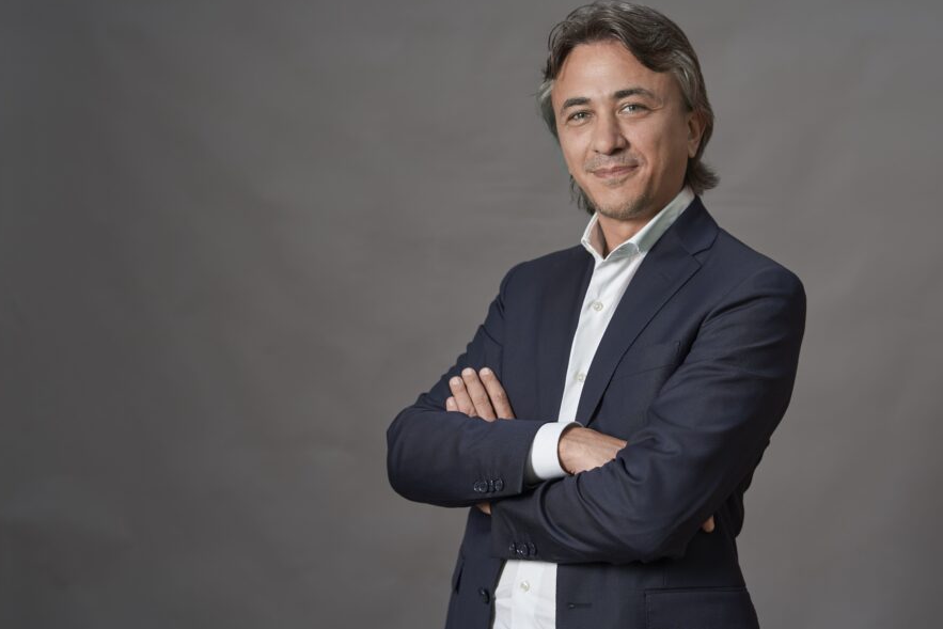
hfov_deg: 34.4
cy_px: 284
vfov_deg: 23.4
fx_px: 1519
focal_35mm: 58
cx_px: 534
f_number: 4
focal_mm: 50
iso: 100
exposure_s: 1/160
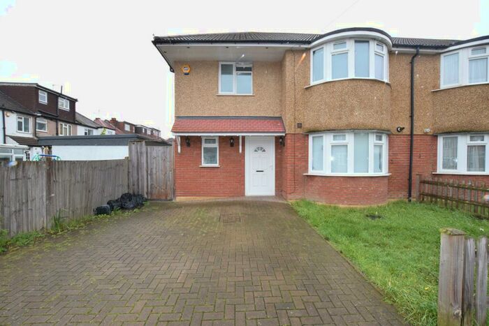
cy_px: 163
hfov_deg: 100.4
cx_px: 244
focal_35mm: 15
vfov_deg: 77.4
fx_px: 204
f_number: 11
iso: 1250
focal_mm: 10
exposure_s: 1/100
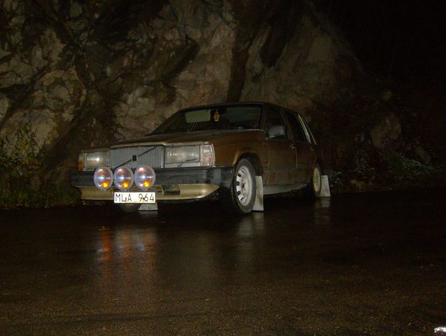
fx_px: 491
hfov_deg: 48.9
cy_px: 176
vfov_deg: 37.8
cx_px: 214
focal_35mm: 38
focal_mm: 6
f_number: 2.8
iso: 200
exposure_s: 1/60
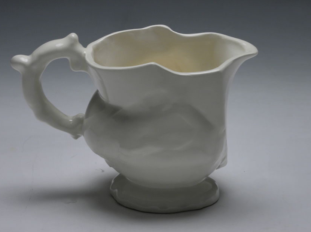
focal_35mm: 90
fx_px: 808
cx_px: 154
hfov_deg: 21.8
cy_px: 120
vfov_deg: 16.4
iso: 78
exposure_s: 1/73.4
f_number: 4
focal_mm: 15.1
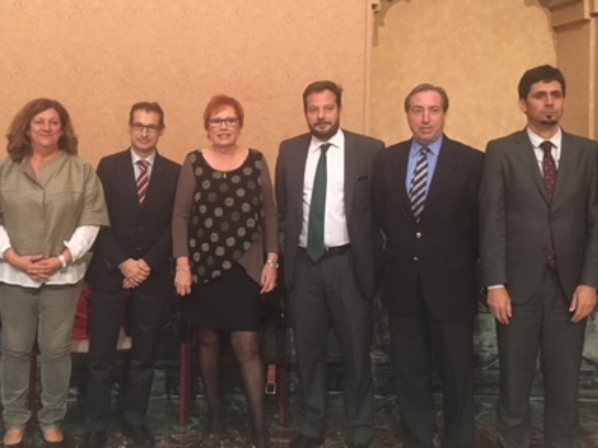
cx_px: 245
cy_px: 133
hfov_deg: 40.3
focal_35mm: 47
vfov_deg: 30.5
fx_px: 812
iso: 200
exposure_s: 1/17
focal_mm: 4.15
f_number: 2.2
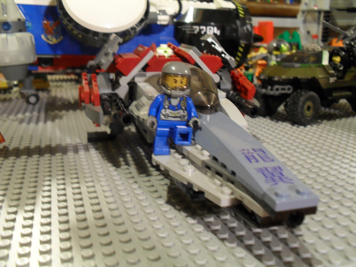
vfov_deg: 40.7
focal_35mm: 35
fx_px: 360
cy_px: 134
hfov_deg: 52.6
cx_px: 178
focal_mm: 6.3
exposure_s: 1/4
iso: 200
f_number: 3.2
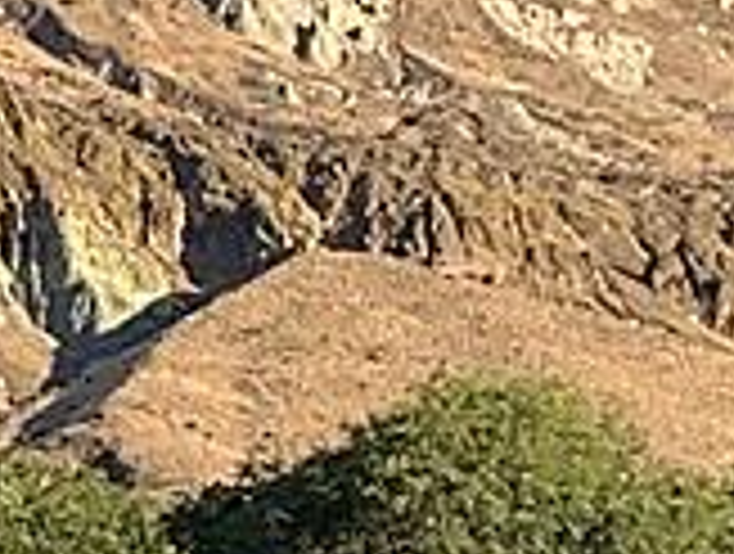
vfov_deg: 9.1
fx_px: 3464
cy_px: 176
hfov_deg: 9.6
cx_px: -1391
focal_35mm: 163
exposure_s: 1/1011
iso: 25
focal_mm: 4.25
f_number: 1.8
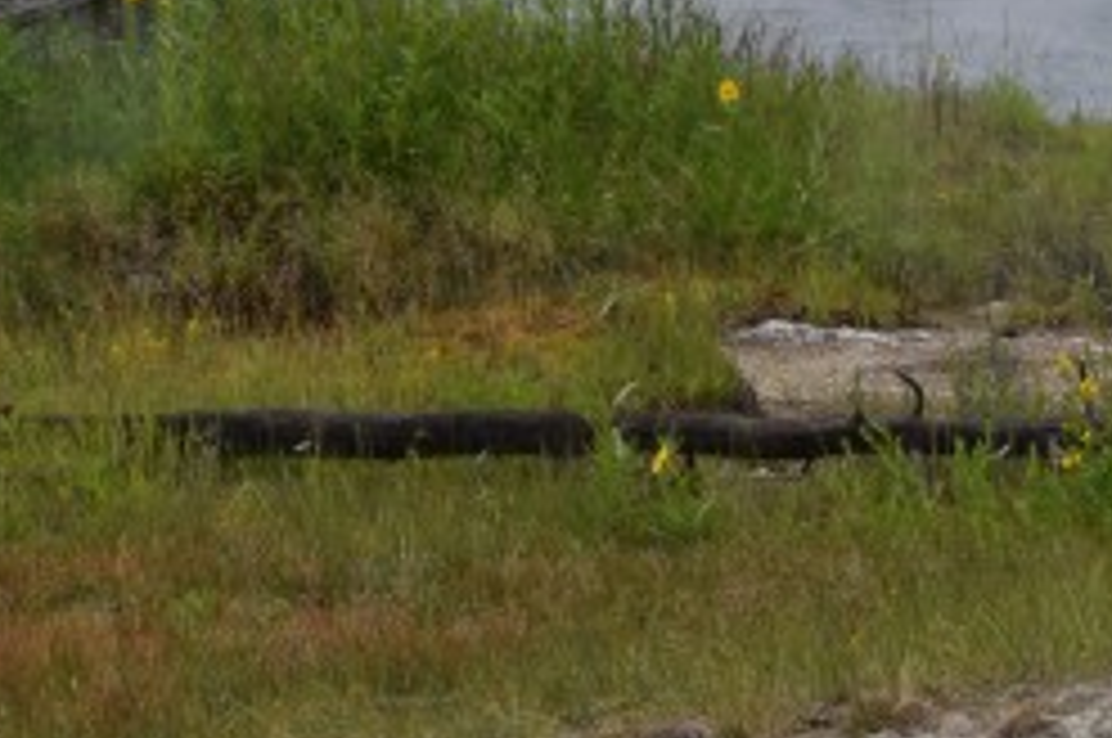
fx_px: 10552
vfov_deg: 4.0
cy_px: 148
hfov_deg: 6.0
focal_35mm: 342
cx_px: 1585
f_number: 9
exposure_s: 1/320
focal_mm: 55
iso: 200
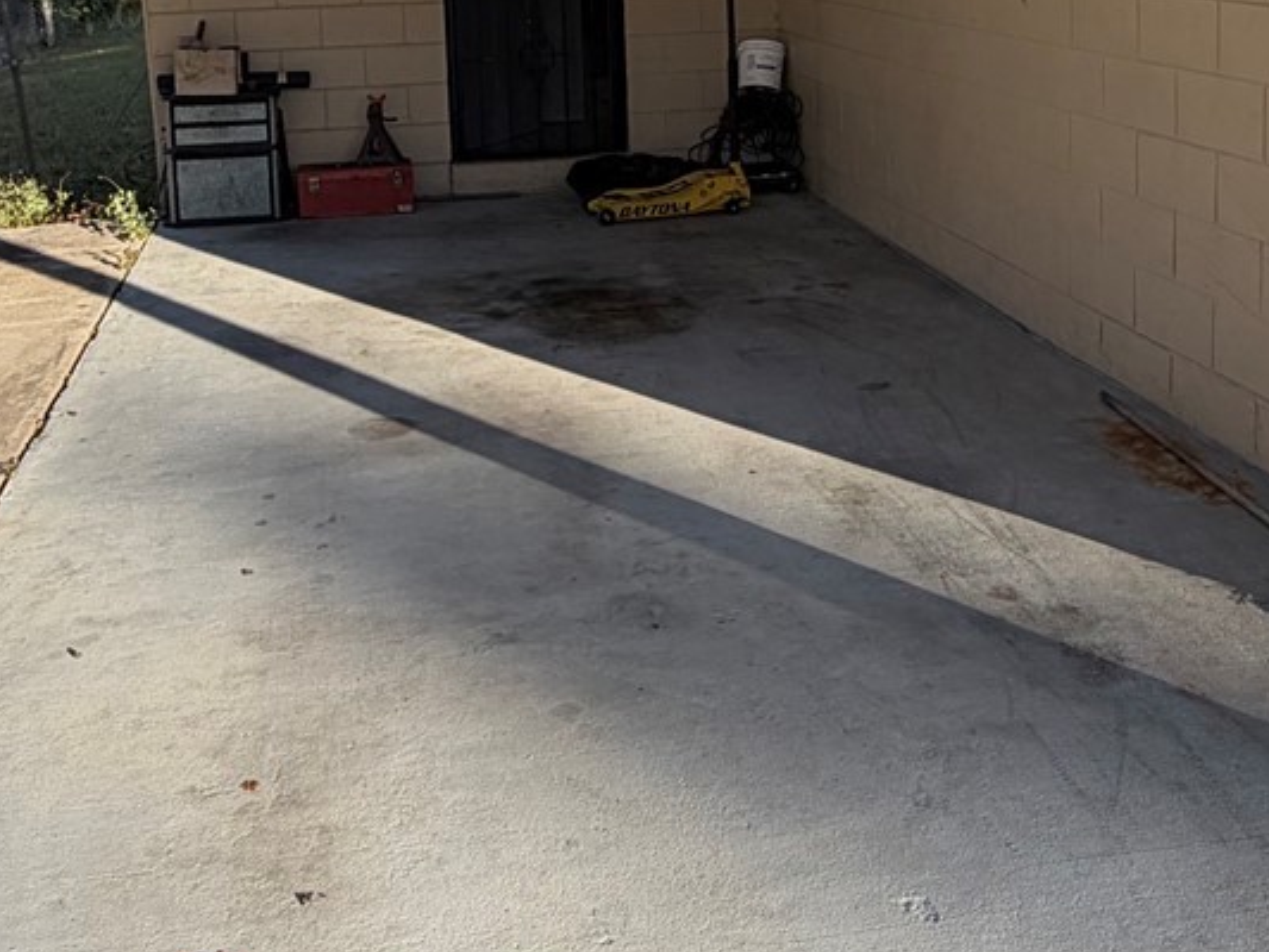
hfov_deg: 44.8
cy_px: 88
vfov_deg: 32.6
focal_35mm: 42
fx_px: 1540
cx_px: 671
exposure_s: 1/564
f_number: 2.2
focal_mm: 2.22
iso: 40
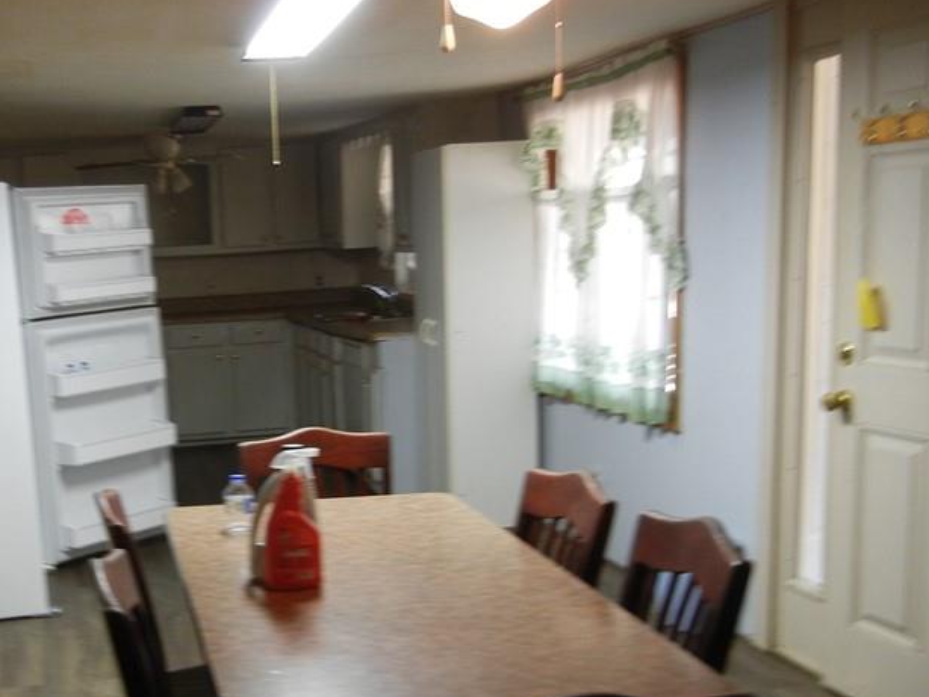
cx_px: 192
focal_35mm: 50
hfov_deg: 36.9
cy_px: 476
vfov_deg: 28.9
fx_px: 1342
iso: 231
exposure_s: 1/30
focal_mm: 5.4
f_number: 3.5
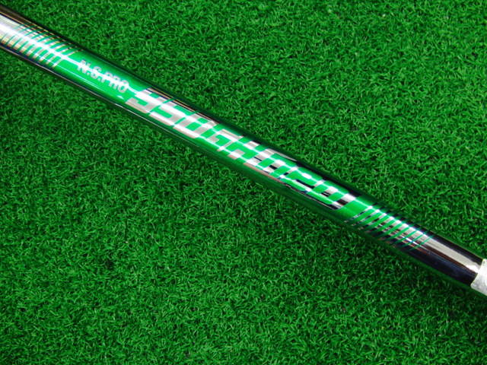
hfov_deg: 50.1
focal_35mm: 37
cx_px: 244
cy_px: 182
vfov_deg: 38.7
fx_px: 521
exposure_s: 1/40
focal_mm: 6.42
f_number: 3.6
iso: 400
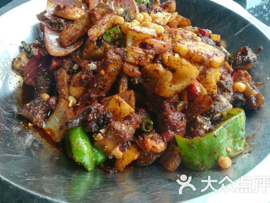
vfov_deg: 49.8
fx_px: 218
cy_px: 97
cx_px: 135
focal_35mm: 28
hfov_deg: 63.4
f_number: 2.2
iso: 80
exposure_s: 1/30
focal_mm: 3.83
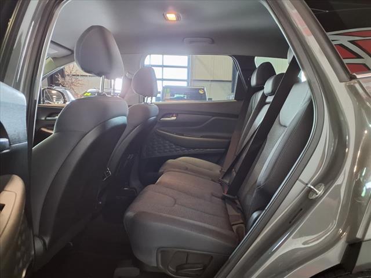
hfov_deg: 65.3
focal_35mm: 27
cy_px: 139
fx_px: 289
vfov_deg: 51.4
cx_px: 186
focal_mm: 3.58
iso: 400
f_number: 1.9
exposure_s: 1/20
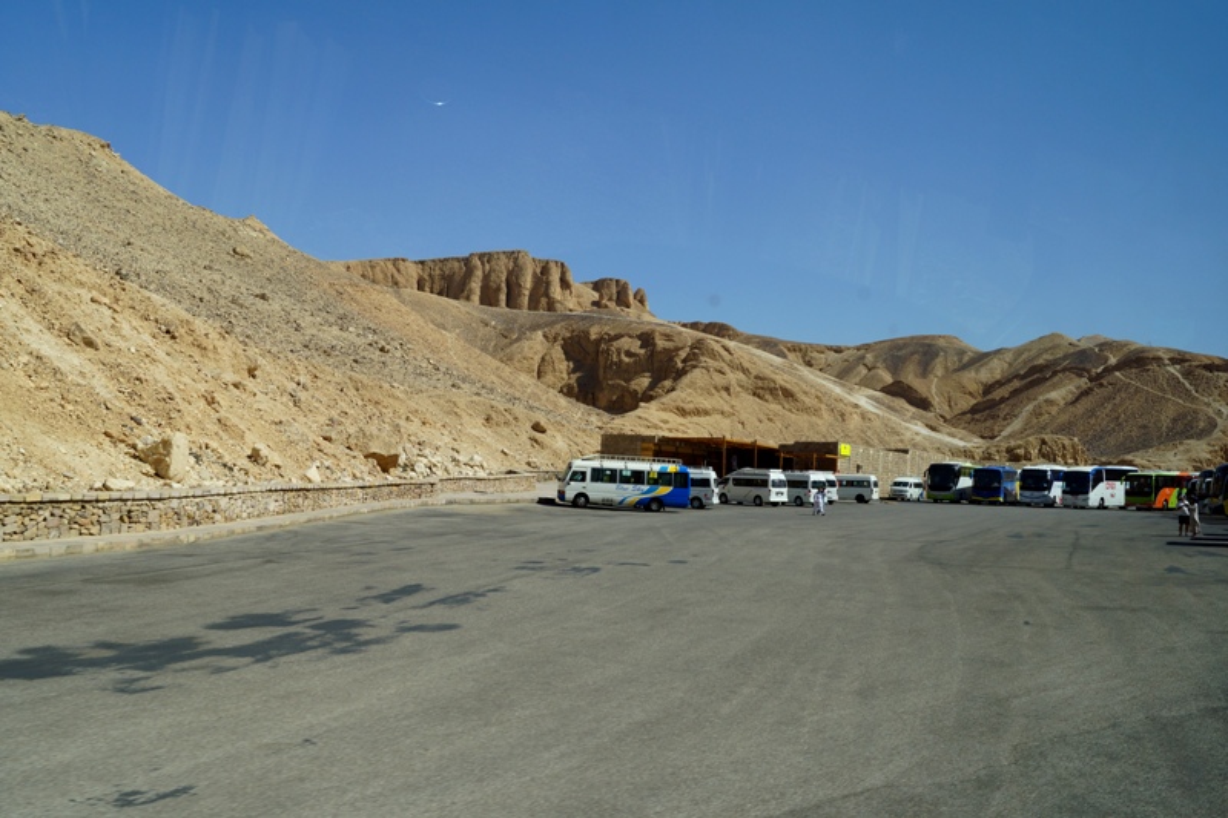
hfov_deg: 57.2
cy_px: 409
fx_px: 1125
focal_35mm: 33
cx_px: 614
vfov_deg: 40.0
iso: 100
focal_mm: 22
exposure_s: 1/200
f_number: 13
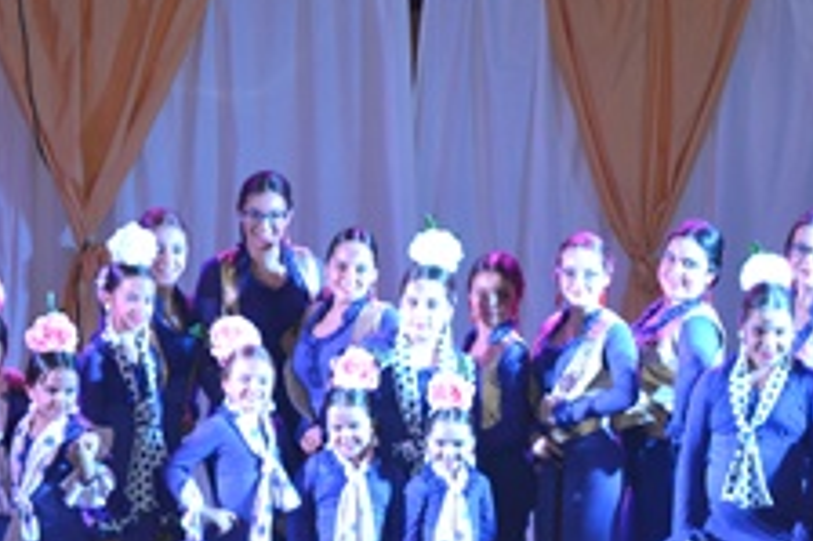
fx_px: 7492
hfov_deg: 6.2
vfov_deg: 4.1
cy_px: 345
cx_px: 414
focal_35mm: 332
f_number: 4.5
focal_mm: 110
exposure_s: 1/60
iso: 1800
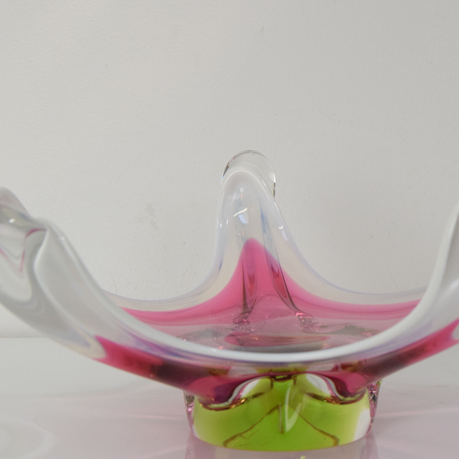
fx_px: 1197
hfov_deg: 21.7
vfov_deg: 21.7
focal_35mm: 80
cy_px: 224
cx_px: 273
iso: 1600
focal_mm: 35
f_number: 10
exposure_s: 1/400
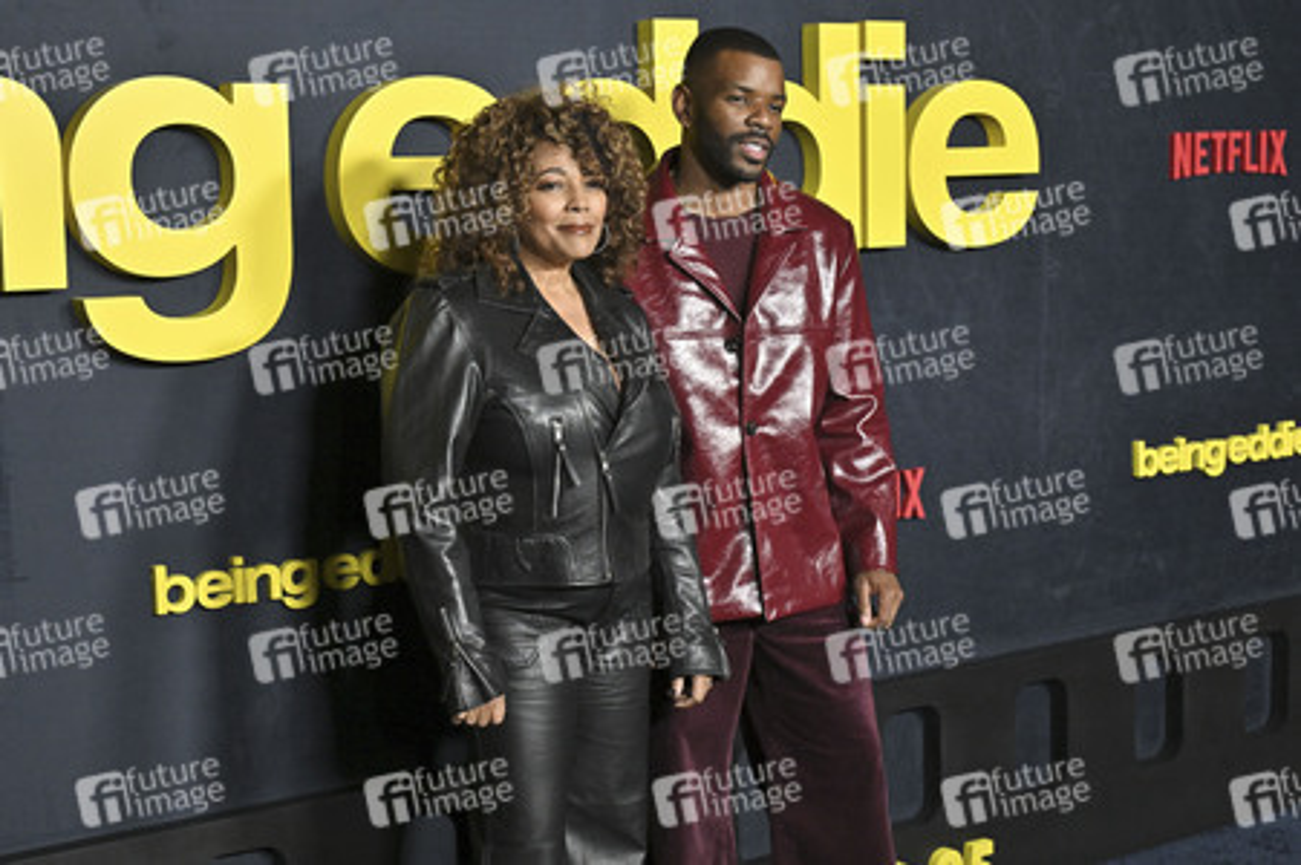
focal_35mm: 58
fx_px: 2094
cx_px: 650
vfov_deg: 23.3
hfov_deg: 34.5
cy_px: 432
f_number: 5.6
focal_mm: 58
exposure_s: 1/320
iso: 2500
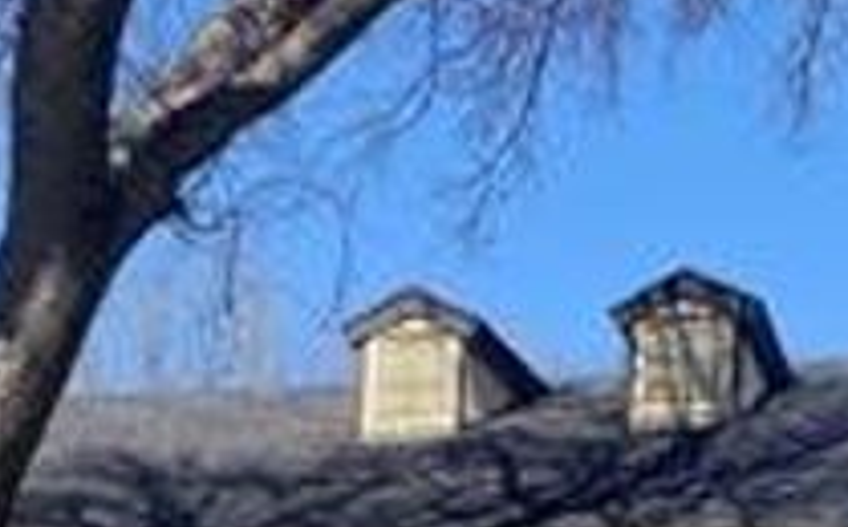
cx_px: 600
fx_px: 1523
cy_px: 675
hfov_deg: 30.7
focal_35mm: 66
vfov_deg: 18.4
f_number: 1.8
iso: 32
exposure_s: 1/1838
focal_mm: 4.25
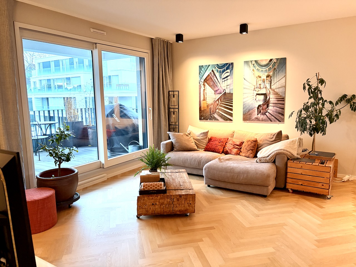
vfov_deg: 53.1
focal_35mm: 26
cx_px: 178
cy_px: 134
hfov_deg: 67.3
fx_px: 267
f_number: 1.6
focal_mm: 5.96
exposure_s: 1/50
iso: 200
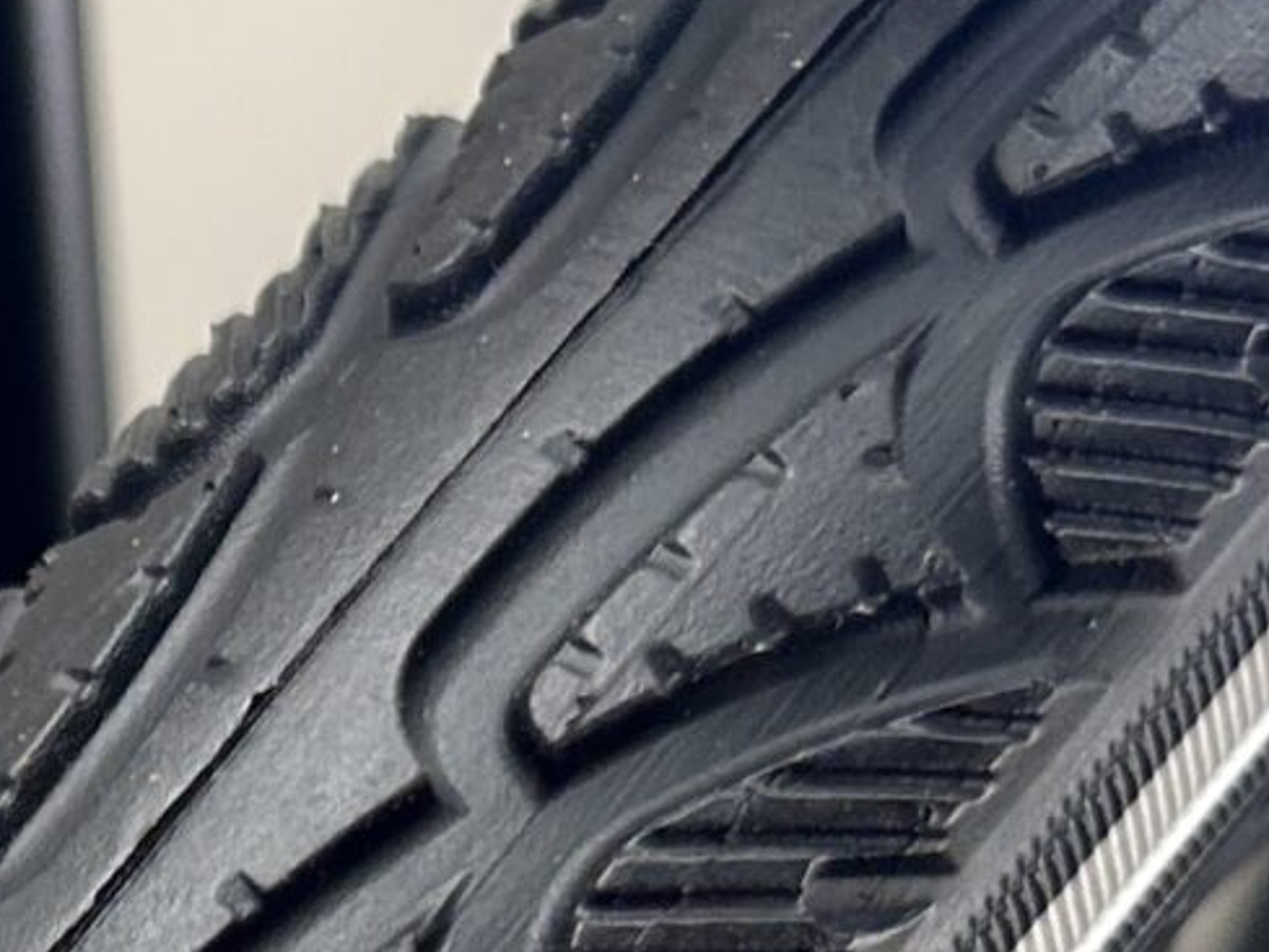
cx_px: -452
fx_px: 4987
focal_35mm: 136
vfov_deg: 10.4
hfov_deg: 13.9
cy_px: 1626
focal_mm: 5.7
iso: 80
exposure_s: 1/100
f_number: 1.5
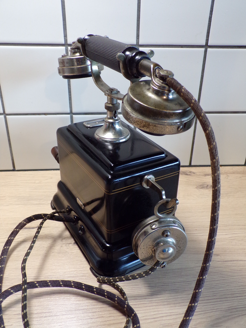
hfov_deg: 44.2
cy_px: 164
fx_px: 303
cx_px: 123
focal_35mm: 32
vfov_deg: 56.8
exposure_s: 1/26
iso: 200
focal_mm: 5.8
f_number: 3.2
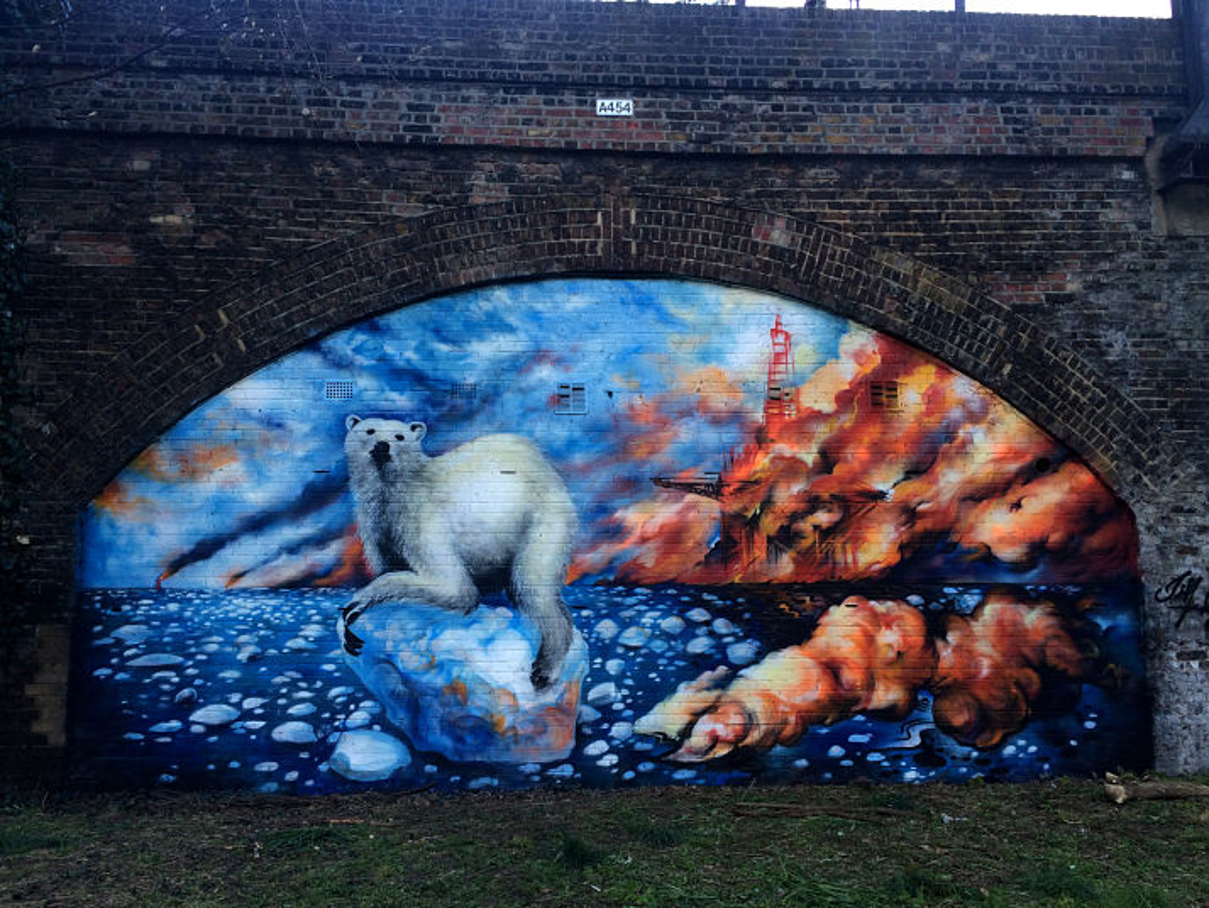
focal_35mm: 29
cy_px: 454
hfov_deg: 61.6
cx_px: 604
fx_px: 1013
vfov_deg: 48.3
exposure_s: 1/100
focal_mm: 4.15
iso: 40
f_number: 2.2
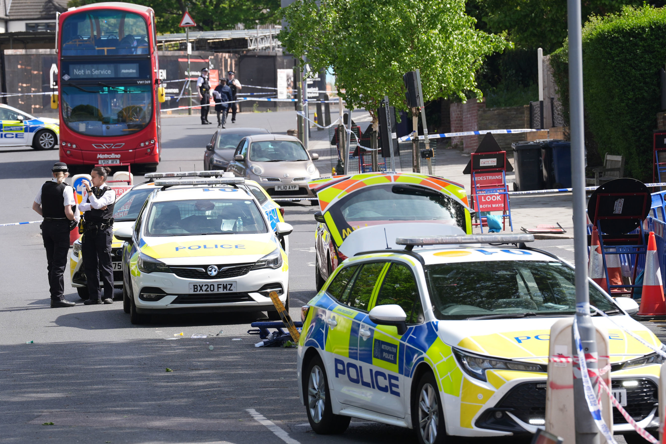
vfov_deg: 5.4
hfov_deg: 8.1
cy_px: 182
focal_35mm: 254
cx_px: 345
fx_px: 4698
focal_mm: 191
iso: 320
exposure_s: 1/400
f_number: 8
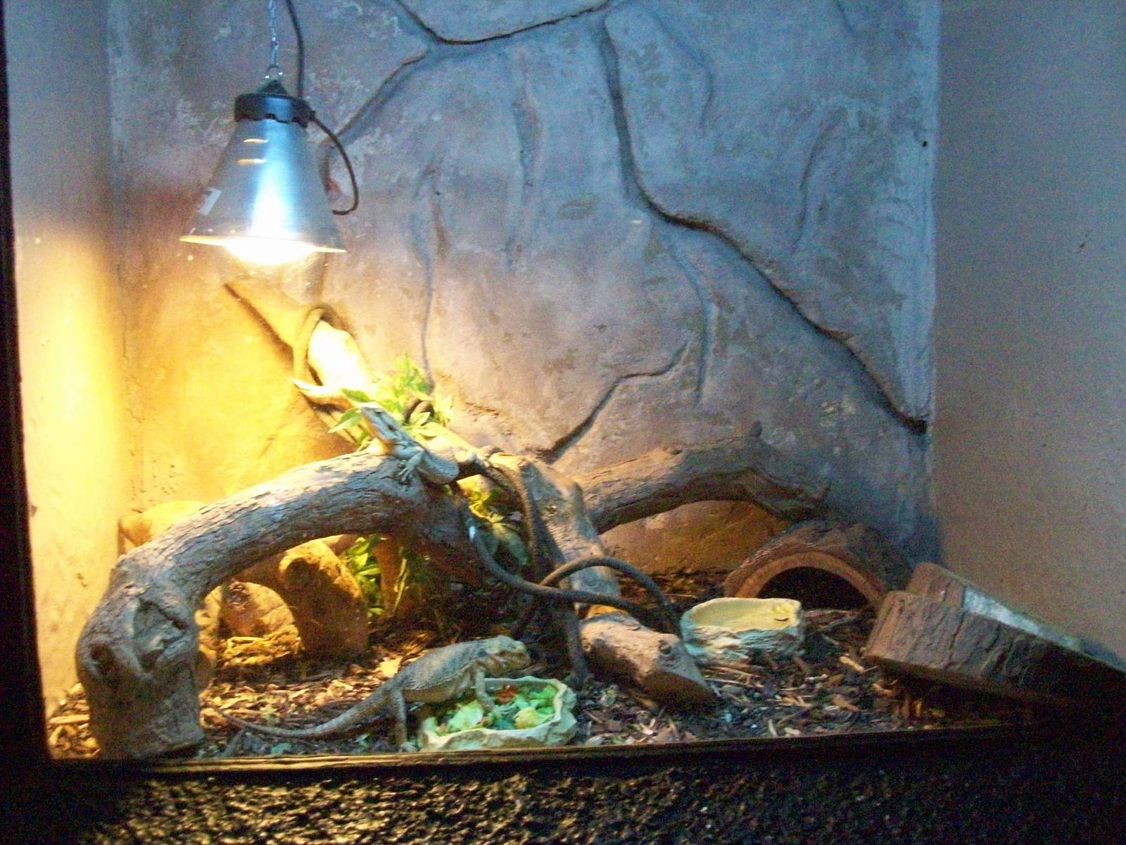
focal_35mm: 45
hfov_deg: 42.1
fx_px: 1464
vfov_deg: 32.2
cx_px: 563
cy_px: 422
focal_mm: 7.6
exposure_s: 1/71.1
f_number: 3
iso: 800
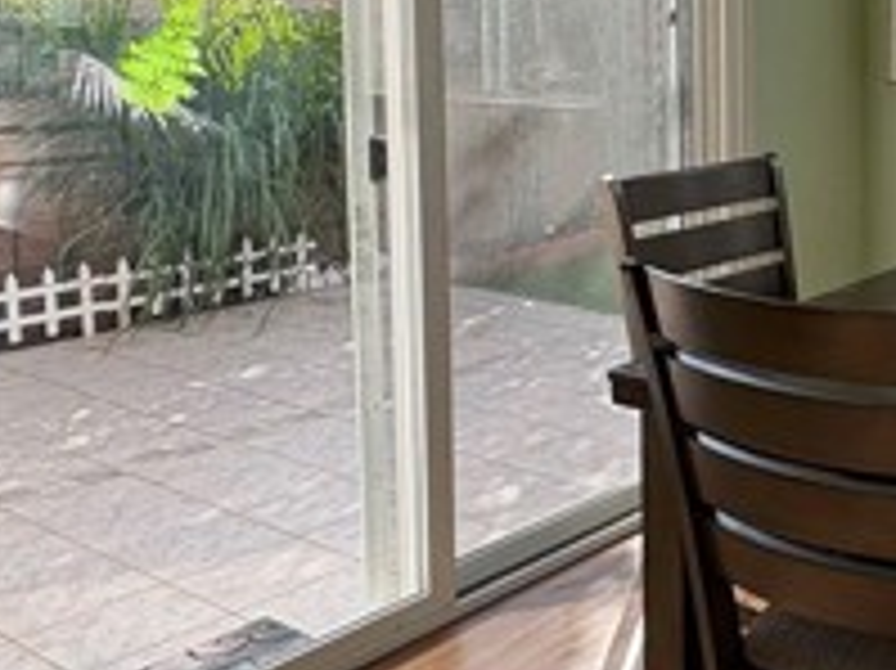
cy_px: 99
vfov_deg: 31.0
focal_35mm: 45
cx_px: 1045
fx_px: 1164
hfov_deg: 34.6
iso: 40
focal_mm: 2.22
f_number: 2.2
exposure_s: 1/314
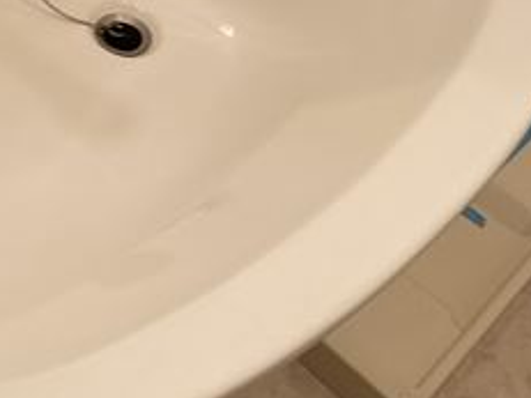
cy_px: 18
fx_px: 1104
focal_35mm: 72
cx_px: 28
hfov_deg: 25.9
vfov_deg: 19.9
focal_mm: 4.25
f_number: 1.8
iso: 80
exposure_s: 1/100
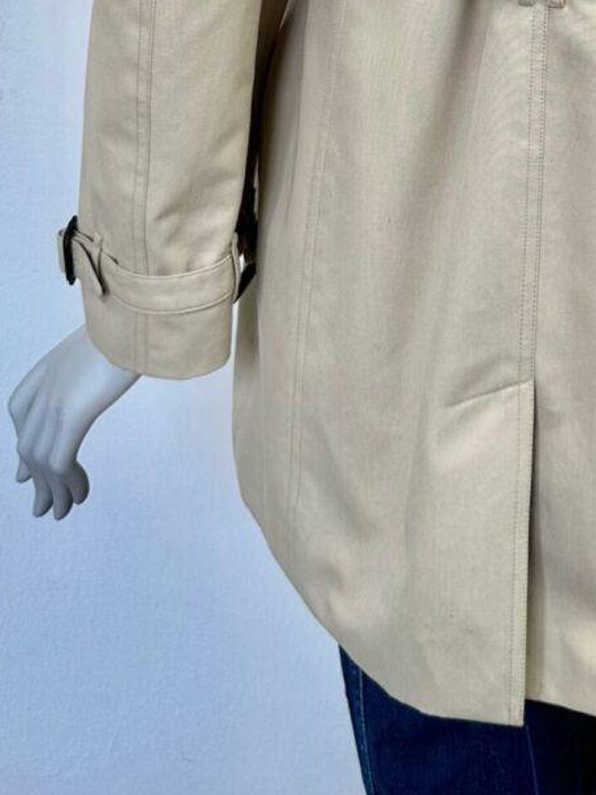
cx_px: 485
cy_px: -200
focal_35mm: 64
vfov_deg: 26.3
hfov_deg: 22.6
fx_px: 1469
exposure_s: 1/101
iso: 50
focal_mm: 6.86
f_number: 1.78
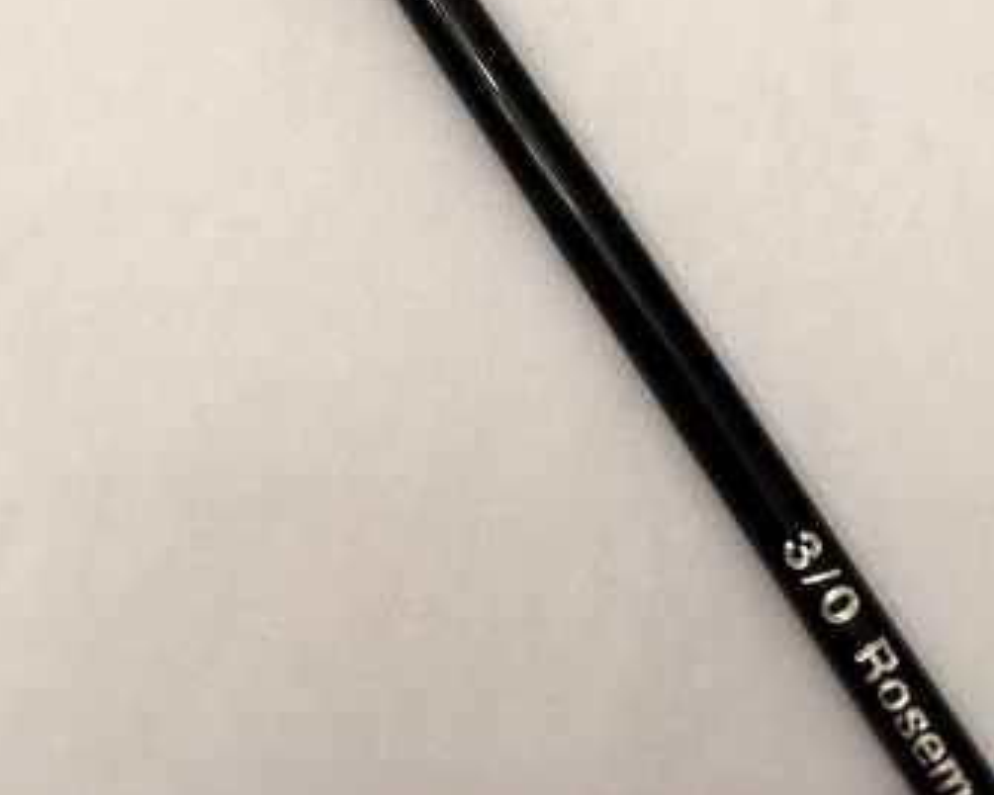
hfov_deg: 41.2
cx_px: 498
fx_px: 1324
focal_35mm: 45
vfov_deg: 31.1
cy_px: 7
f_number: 2.2
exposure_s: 1/33
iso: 100
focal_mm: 4.15
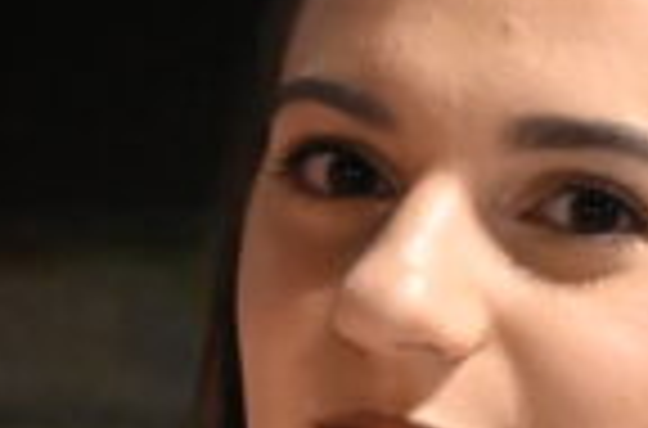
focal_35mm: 264
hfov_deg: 7.8
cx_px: -108
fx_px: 4736
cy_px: 1210
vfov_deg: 5.0
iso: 10000
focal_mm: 37
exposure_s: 1/40
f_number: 5
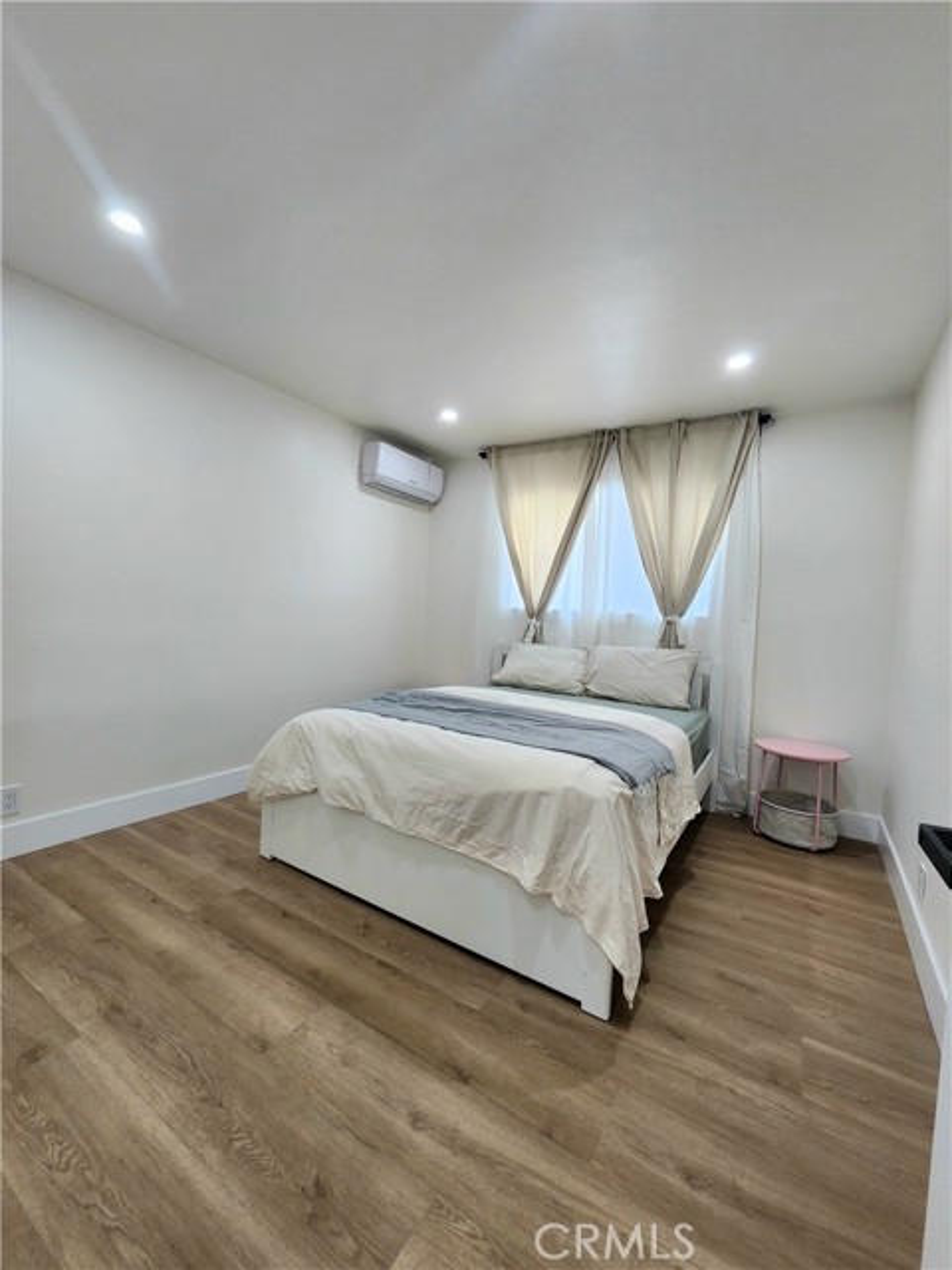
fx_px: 477
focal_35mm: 13
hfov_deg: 89.9
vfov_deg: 106.2
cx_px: 476
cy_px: 635
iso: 125
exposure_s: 1/60.2
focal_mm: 2.2
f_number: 2.2
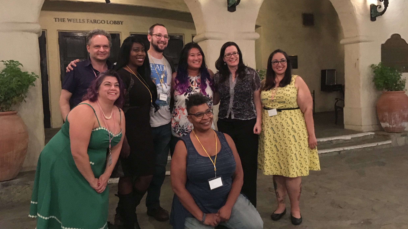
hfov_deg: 61.0
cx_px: 206
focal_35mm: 32
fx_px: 346
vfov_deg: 36.6
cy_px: 103
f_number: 2.2
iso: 500
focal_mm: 4.15
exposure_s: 1/15
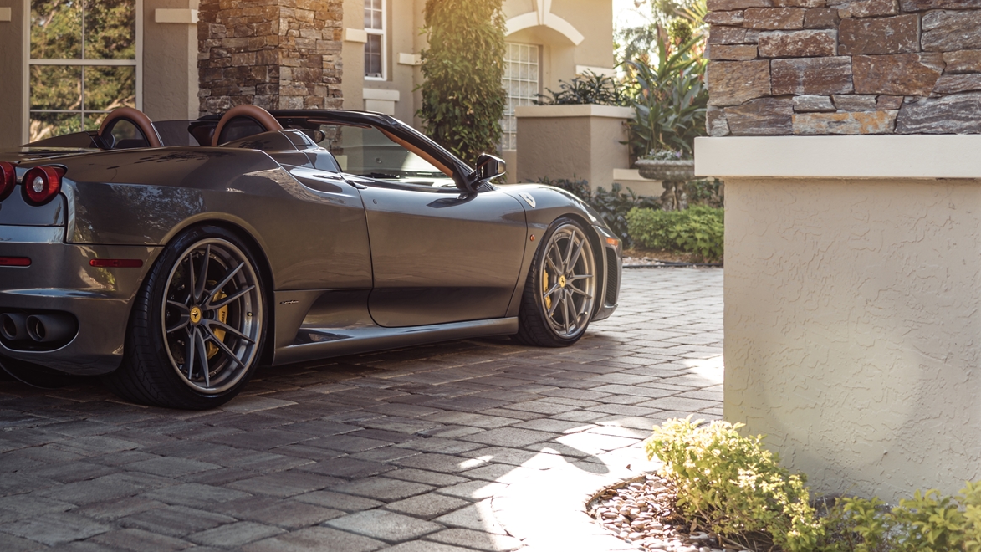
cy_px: 137
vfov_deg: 19.9
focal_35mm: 60
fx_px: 1561
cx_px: 218
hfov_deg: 34.0
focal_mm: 35
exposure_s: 1/80
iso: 100
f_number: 2.8
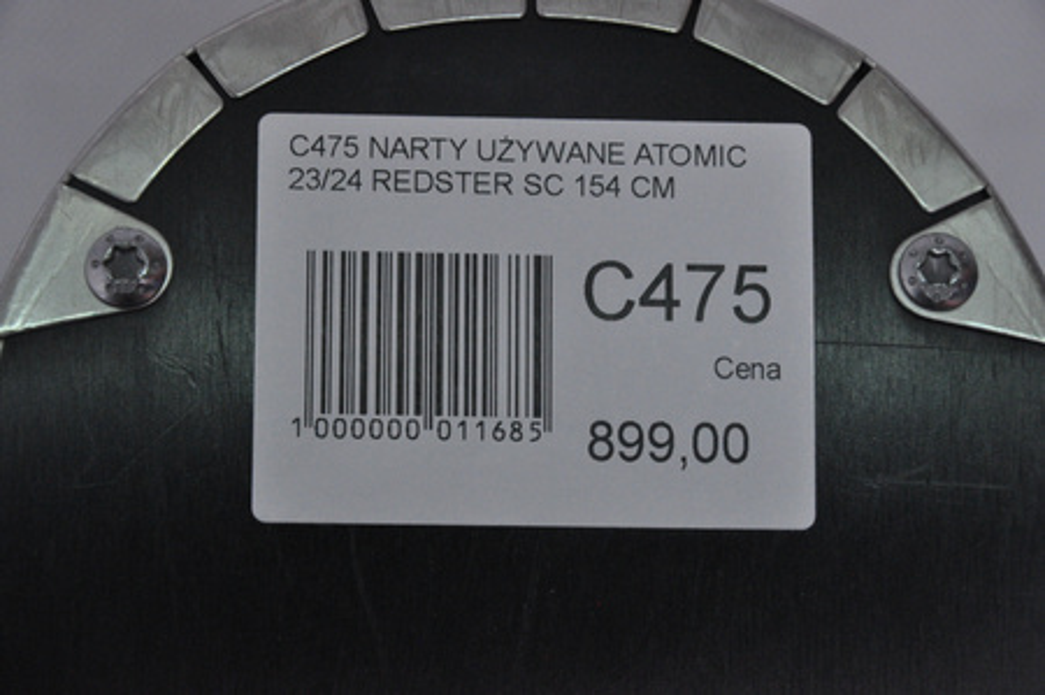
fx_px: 4567
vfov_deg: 8.7
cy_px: 348
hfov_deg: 13.1
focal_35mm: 158
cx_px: 522
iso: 3200
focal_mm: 105
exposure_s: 1/125
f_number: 9.5
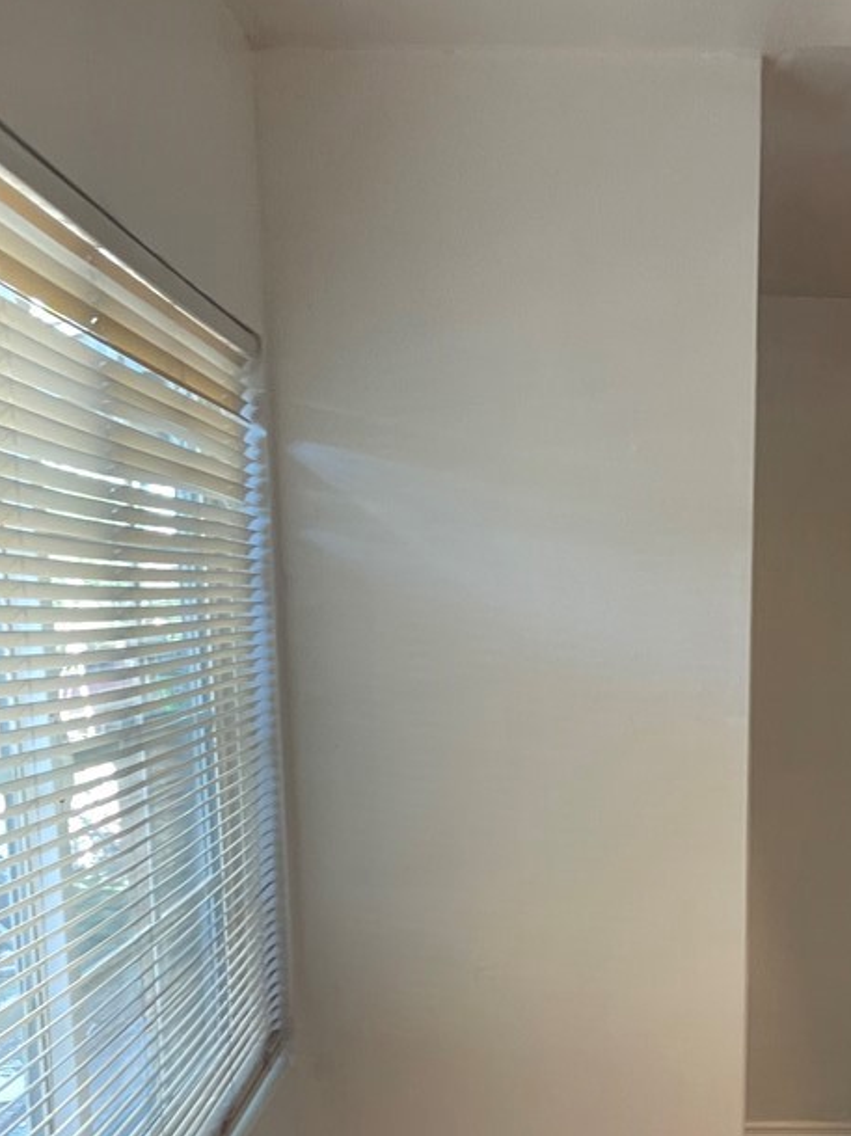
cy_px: 870
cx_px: 633
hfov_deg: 33.7
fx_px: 1378
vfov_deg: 43.2
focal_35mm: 42
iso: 250
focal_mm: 5.1
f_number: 1.6
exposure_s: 1/60
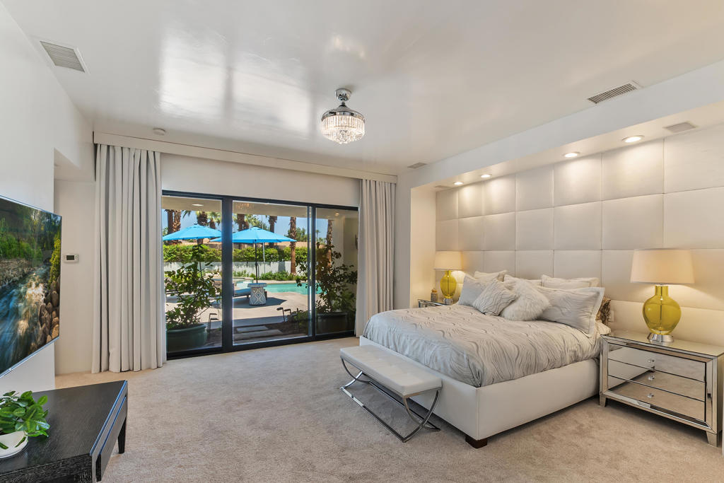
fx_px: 422
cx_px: 362
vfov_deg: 59.5
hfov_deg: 81.2
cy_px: 242
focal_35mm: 21
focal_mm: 14
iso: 400
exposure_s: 1/30
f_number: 9
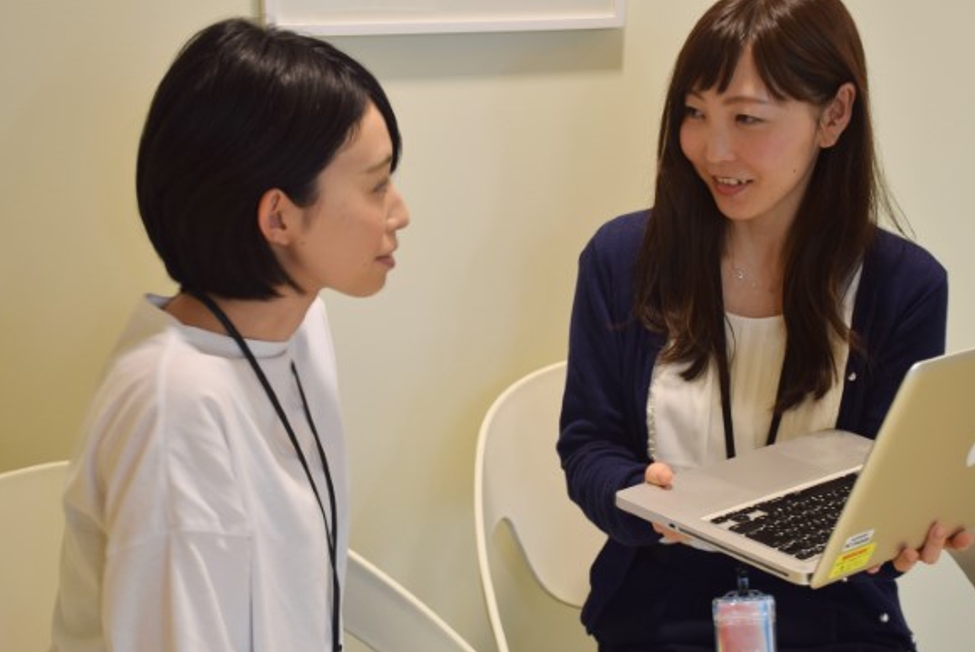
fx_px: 1707
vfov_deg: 21.6
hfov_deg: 31.9
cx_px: 524
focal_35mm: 63
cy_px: 329
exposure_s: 1/13
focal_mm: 38
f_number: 4.2
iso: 100
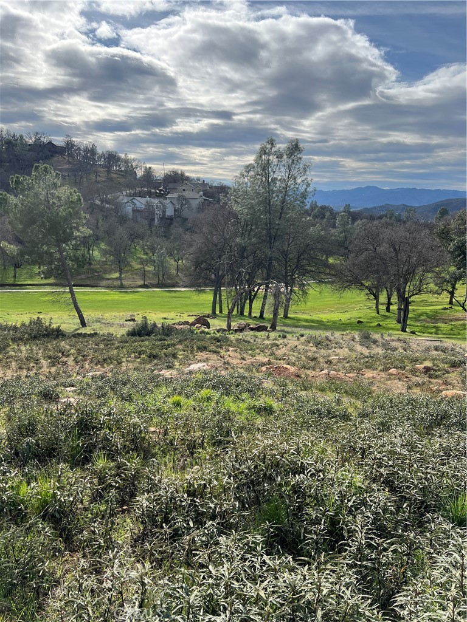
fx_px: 468
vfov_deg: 67.3
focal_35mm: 26
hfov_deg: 53.1
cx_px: 234
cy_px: 311
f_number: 1.5
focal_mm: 5.7
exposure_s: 1/4444
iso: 50
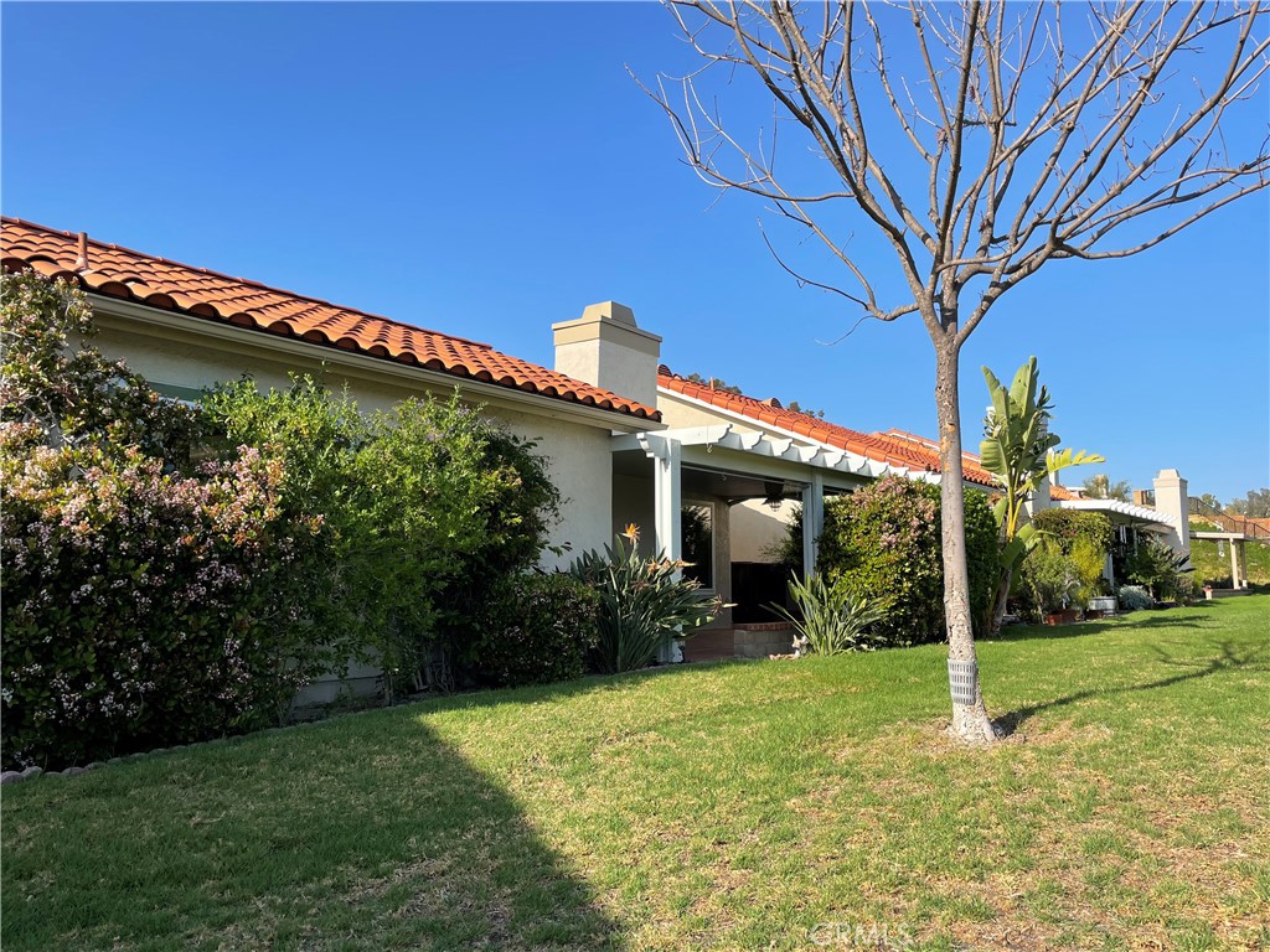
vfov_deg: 53.1
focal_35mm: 26
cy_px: 476
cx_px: 635
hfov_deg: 67.3
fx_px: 954
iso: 32
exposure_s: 1/2304
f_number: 1.6
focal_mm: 4.2
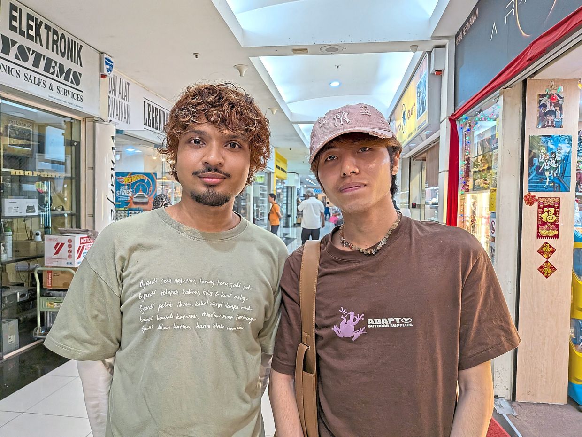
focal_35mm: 24
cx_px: 291
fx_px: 404
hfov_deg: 71.6
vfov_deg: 56.8
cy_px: 218
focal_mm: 4.53
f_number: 1.7
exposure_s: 1/100
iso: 153
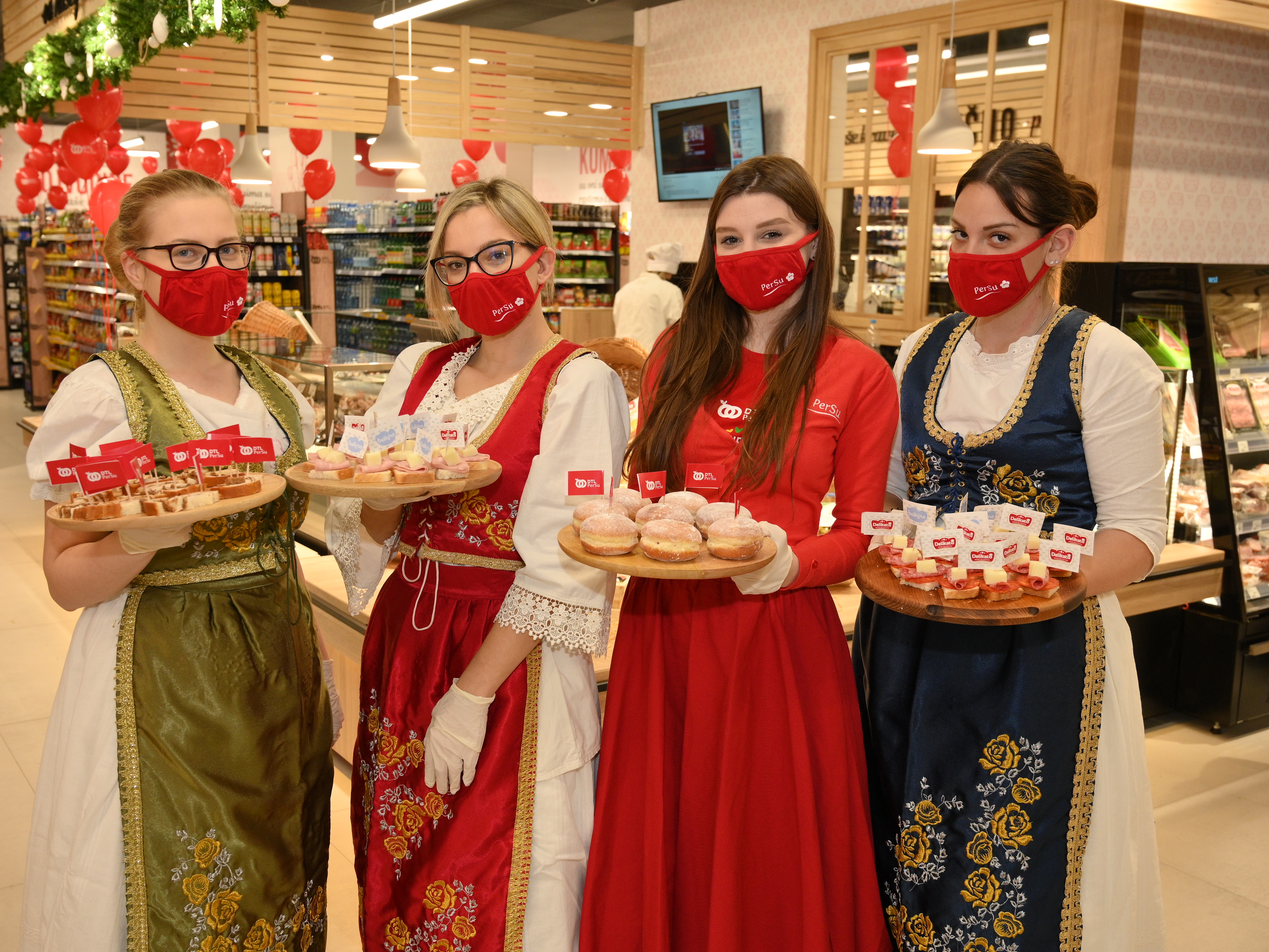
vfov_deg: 40.1
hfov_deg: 51.9
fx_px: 1303
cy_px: 473
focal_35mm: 36
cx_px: 584
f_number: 5
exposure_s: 1/160
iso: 1000
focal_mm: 32.5
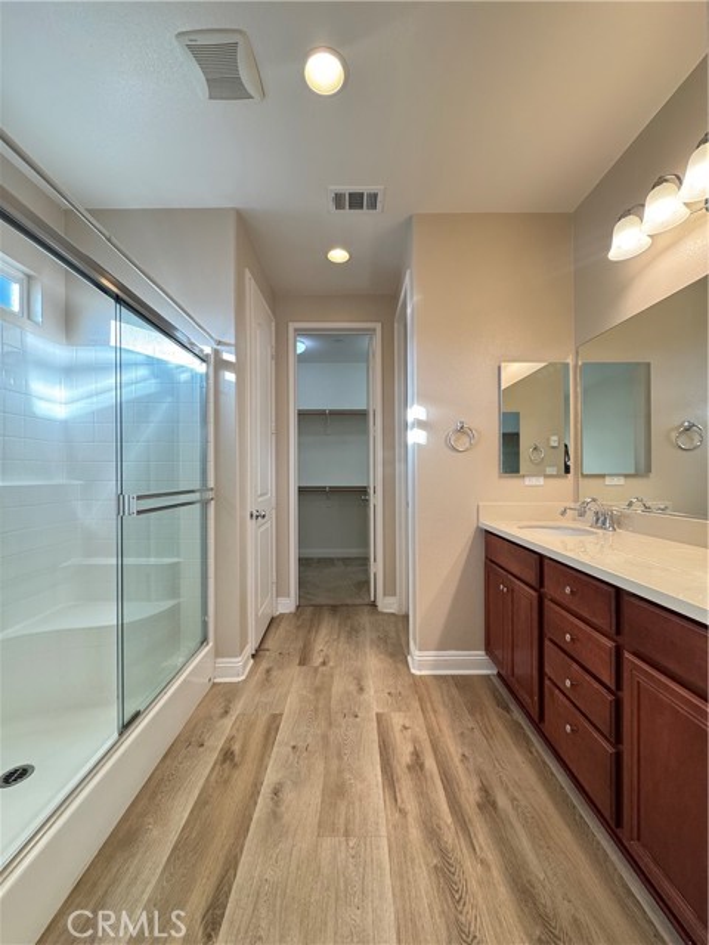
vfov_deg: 102.1
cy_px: 472
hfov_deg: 85.7
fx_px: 382
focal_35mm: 14
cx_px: 354
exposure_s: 1/120
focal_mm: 2.22
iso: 250
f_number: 2.2
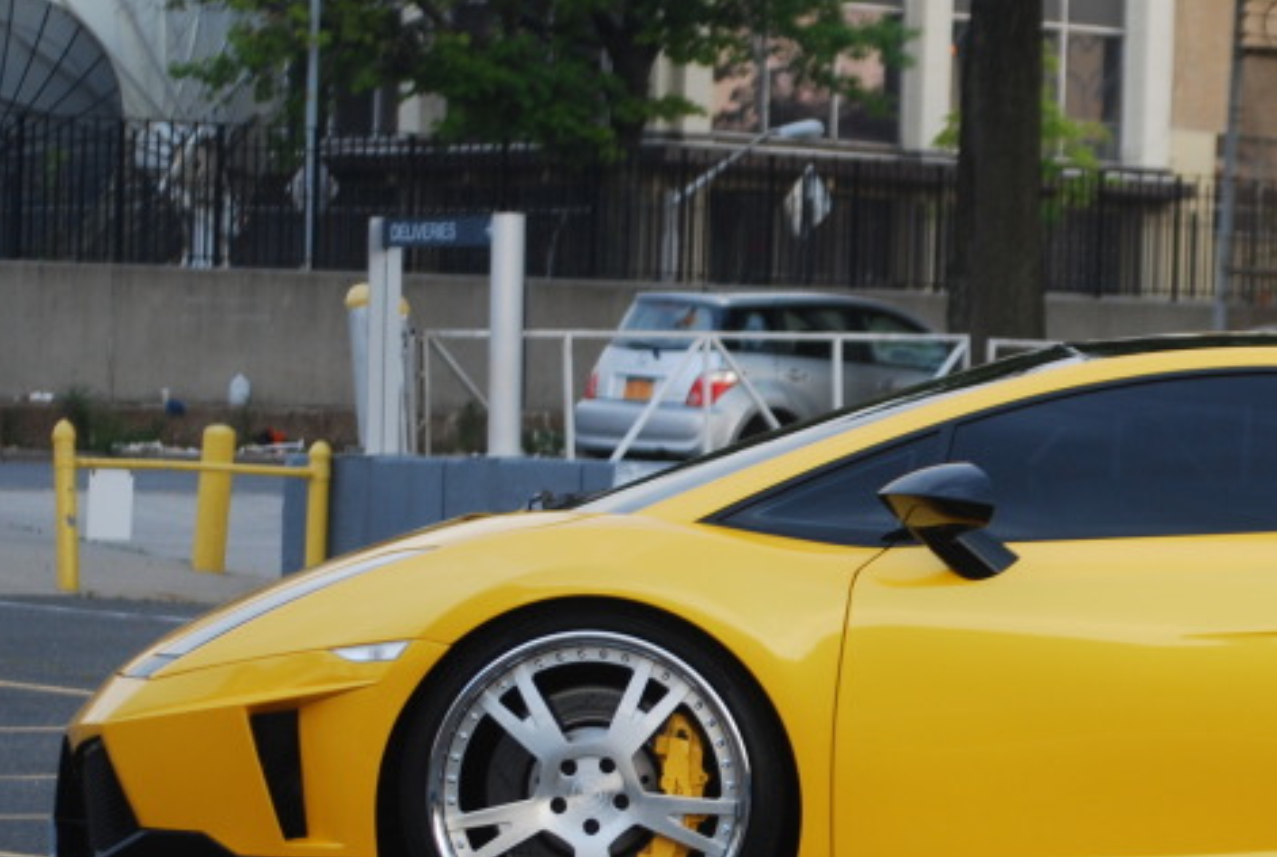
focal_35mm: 179
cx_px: 1205
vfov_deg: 7.7
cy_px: 639
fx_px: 6365
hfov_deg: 11.4
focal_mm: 55
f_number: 4
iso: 200
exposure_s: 1/40
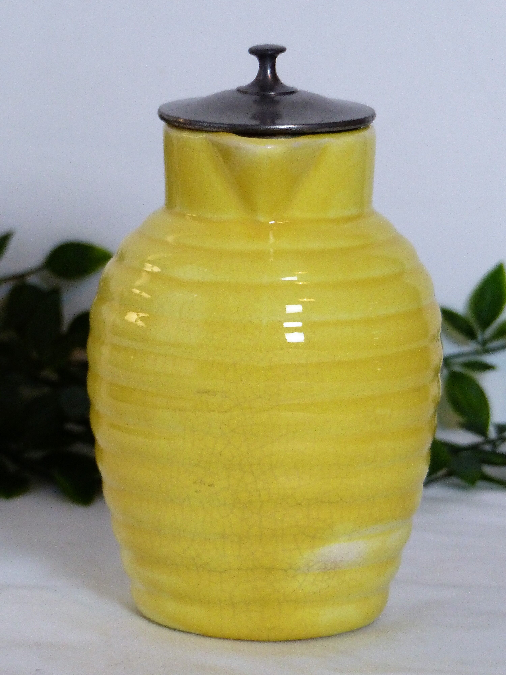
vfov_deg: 9.2
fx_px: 4171
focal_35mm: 214
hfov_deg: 6.9
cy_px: 338
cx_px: 253
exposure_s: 1/80
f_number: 2.8
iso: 320
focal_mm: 35.1
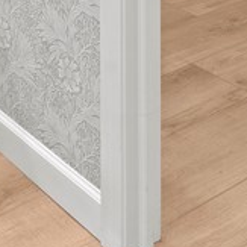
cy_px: -276
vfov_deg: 15.4
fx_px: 686
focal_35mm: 85
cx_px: -95
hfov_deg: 18.6
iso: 320
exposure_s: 1.3
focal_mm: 15
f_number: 10
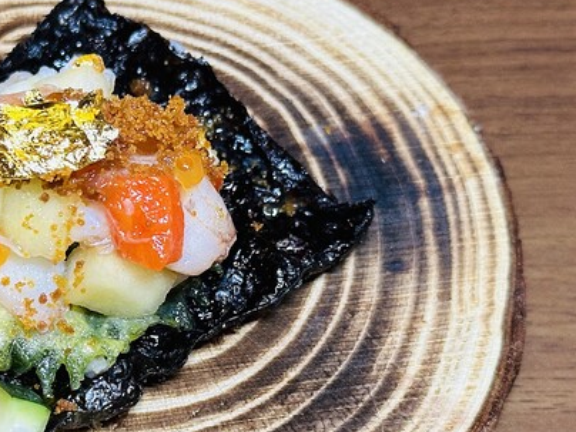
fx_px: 1681
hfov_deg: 19.3
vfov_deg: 14.6
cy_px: 273
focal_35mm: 101
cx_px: 114
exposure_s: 1/40
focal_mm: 6.86
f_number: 1.78
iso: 250
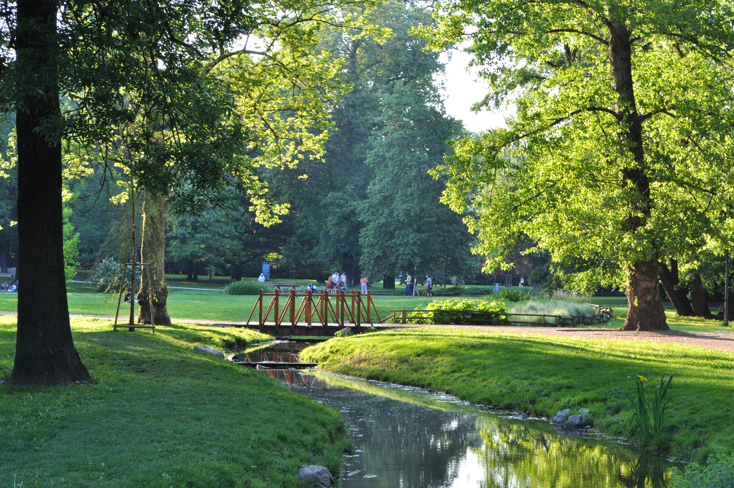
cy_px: 244
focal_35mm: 82
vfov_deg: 16.5
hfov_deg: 24.6
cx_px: 367
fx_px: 1680
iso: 400
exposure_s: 1/100
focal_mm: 55
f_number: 8
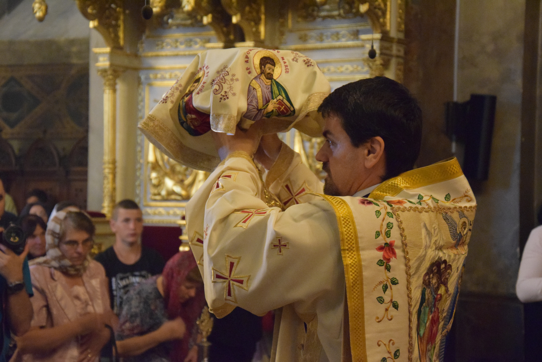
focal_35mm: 87
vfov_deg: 15.7
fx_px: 1310
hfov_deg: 23.4
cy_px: 181
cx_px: 271
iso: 6400
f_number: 5
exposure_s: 1/50
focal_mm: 58
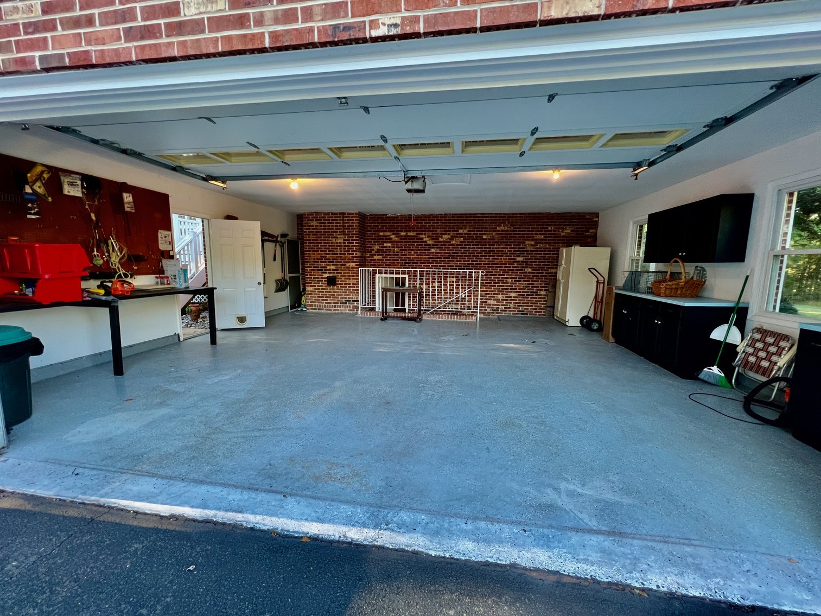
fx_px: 308
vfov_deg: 89.9
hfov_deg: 106.2
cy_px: 308
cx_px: 410
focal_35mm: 13
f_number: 1.8
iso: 200
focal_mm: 1.57
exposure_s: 1/120
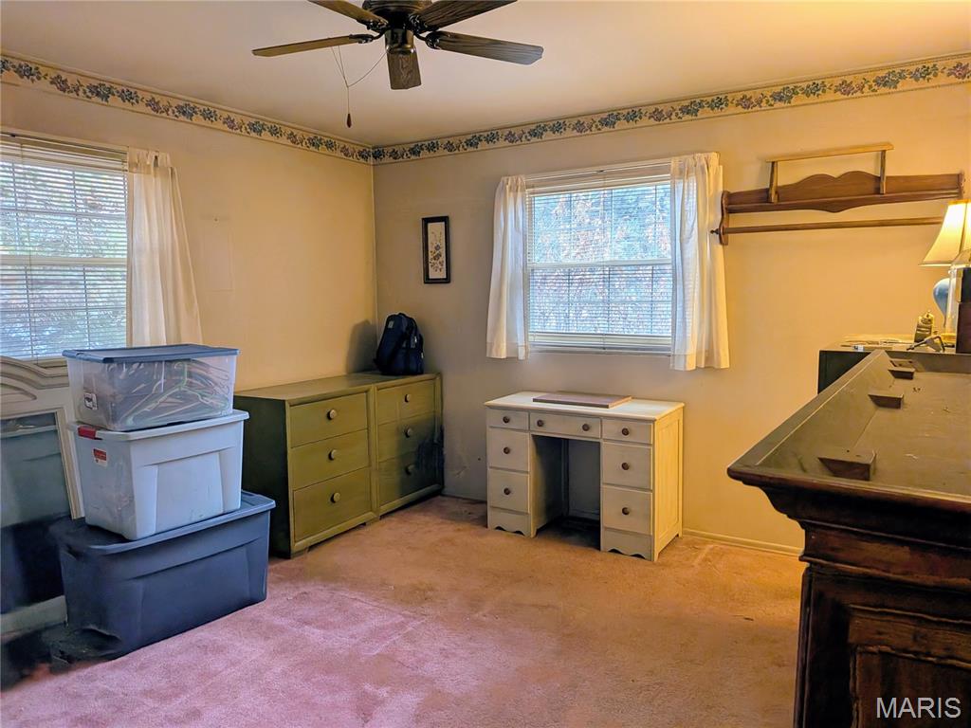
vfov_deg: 56.8
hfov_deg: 71.6
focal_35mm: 24
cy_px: 364
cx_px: 486
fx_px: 673
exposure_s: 1/30
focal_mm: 4.53
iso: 72
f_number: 1.7
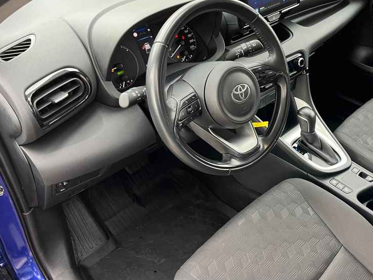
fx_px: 388
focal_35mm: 36
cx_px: 255
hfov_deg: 50.2
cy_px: 123
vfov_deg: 39.6
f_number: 1.6
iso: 125
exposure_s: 1/83
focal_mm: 5.1
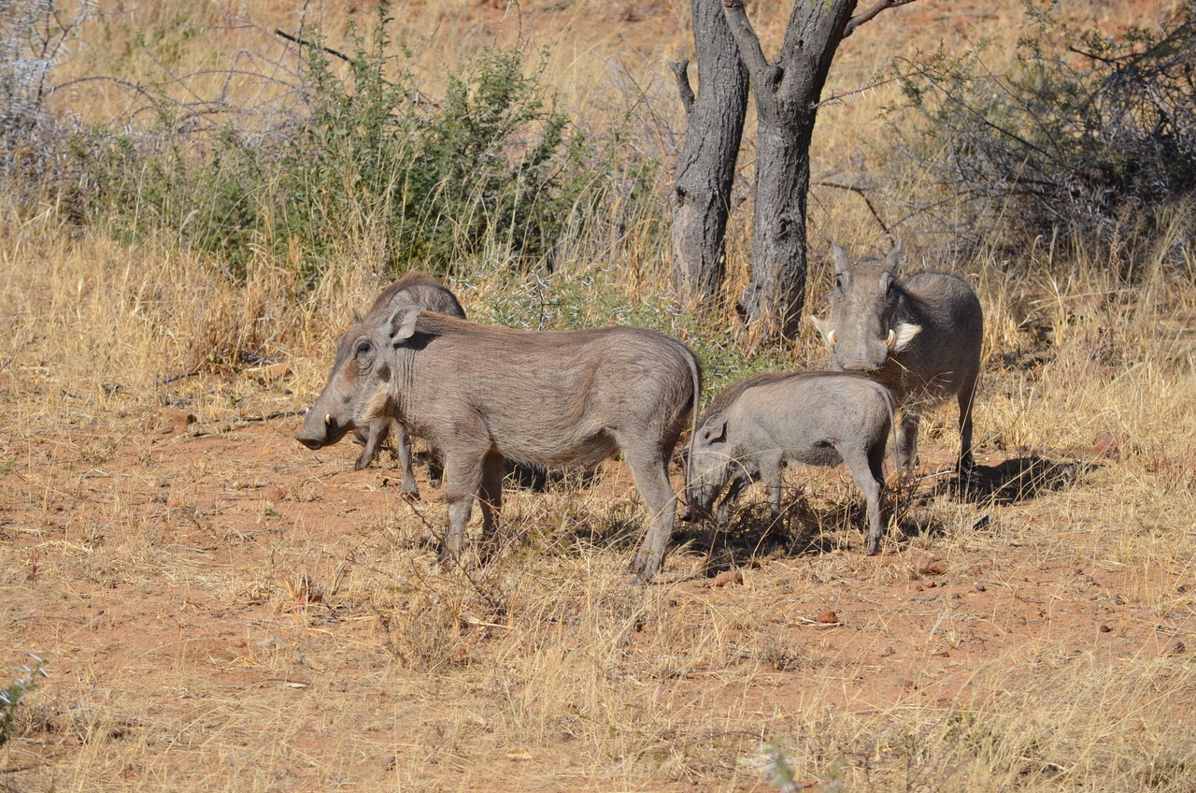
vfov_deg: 6.1
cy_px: 396
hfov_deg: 9.2
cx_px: 598
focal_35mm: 225
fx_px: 7460
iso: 200
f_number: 7.1
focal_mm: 150
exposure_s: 1/800
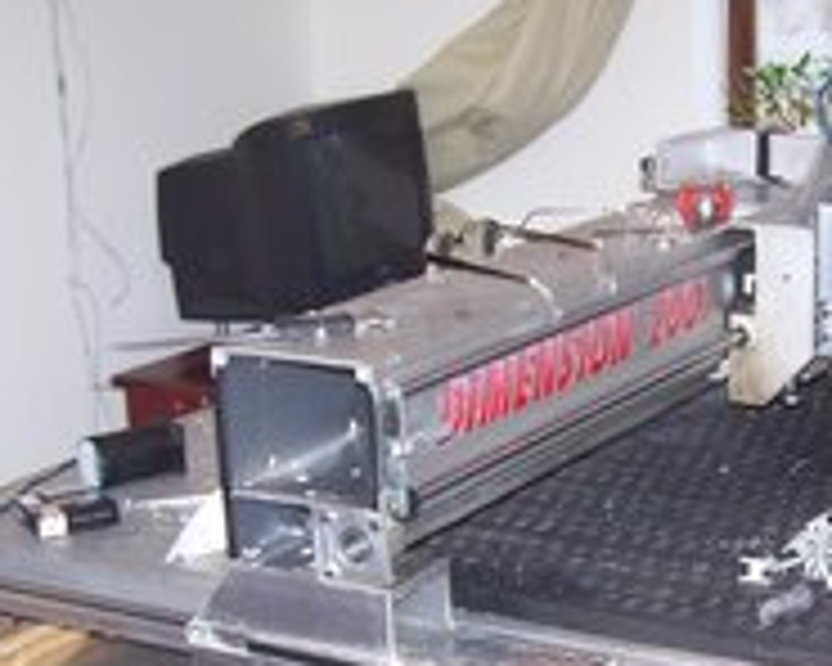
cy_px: 526
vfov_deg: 19.0
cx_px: 706
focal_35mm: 80
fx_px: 1970
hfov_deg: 23.4
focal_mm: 6.3
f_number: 2.8
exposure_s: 1/60
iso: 140
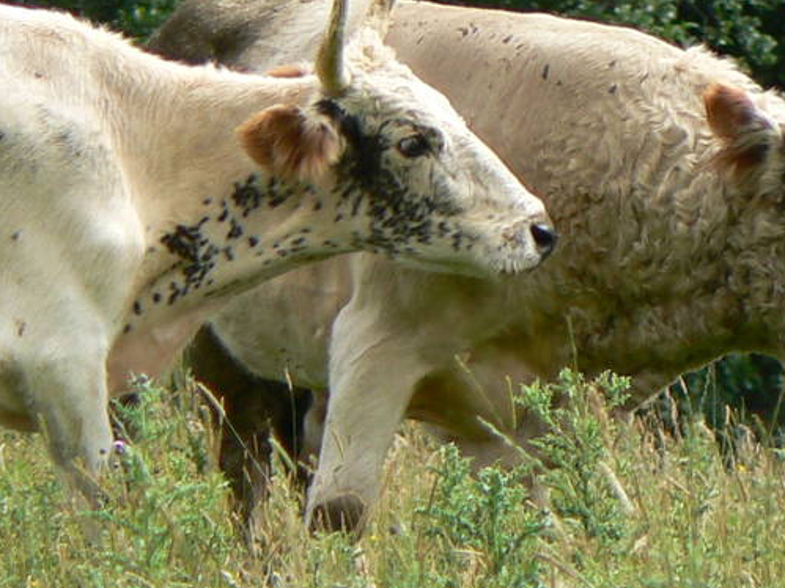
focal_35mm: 1386
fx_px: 31423
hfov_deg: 1.4
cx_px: 299
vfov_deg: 1.1
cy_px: 134
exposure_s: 1/160
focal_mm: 72
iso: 80
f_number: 5.6
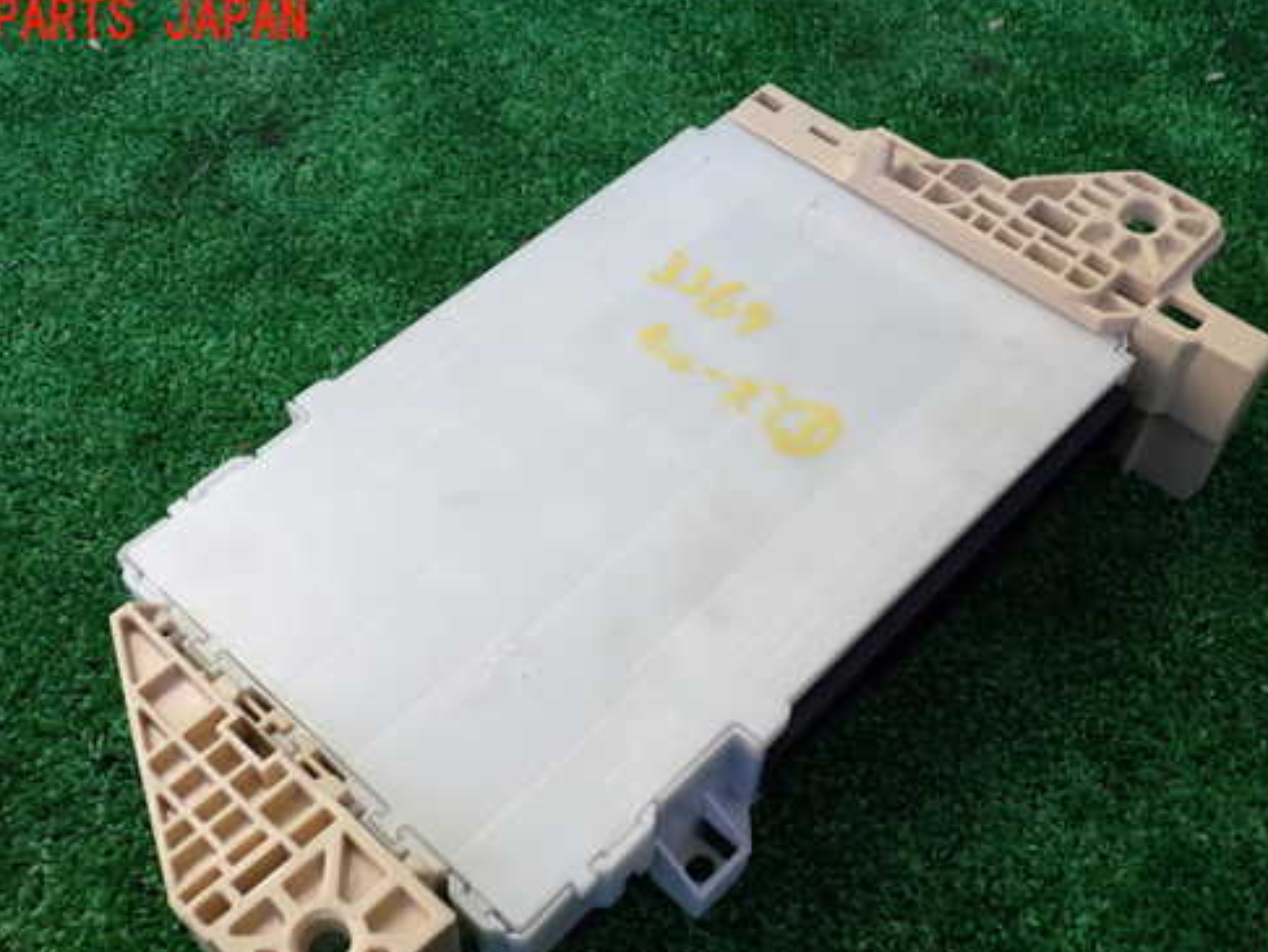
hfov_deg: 50.1
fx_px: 1356
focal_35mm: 37
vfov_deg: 38.5
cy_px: 576
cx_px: 616
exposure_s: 1/125
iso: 125
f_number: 2.3
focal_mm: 5.4
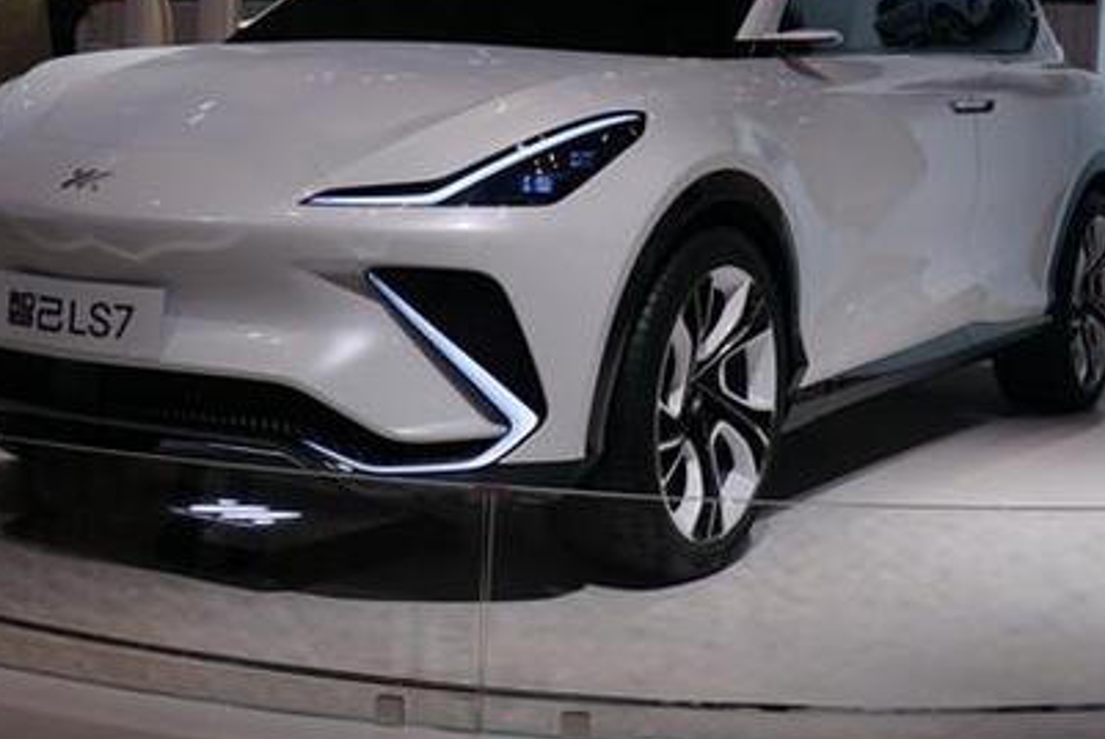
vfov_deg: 21.8
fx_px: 1904
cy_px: 218
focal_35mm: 62
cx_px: 521
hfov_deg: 32.3
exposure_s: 1/125
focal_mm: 35
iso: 250
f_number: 5.6
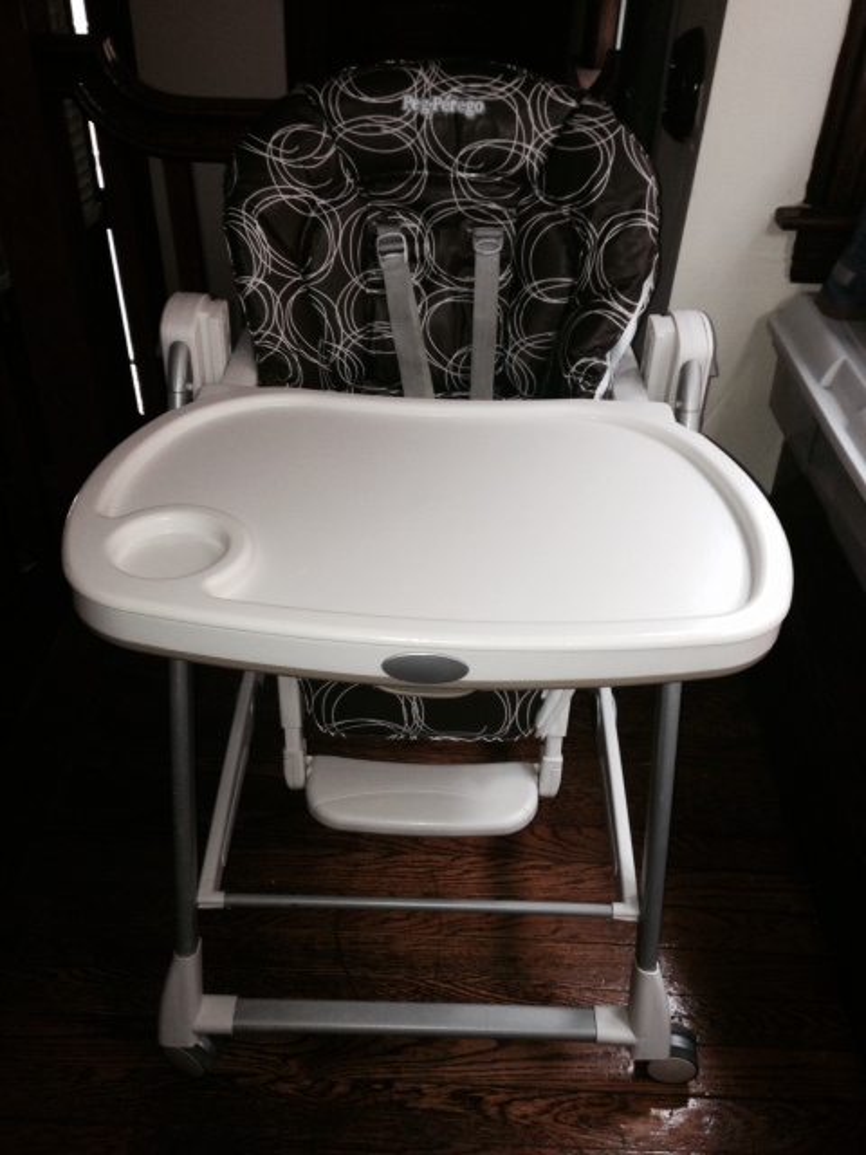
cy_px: 578
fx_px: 1101
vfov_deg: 55.4
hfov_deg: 42.9
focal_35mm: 33
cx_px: 433
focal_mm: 4.12
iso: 100
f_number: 2.4
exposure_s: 1/20
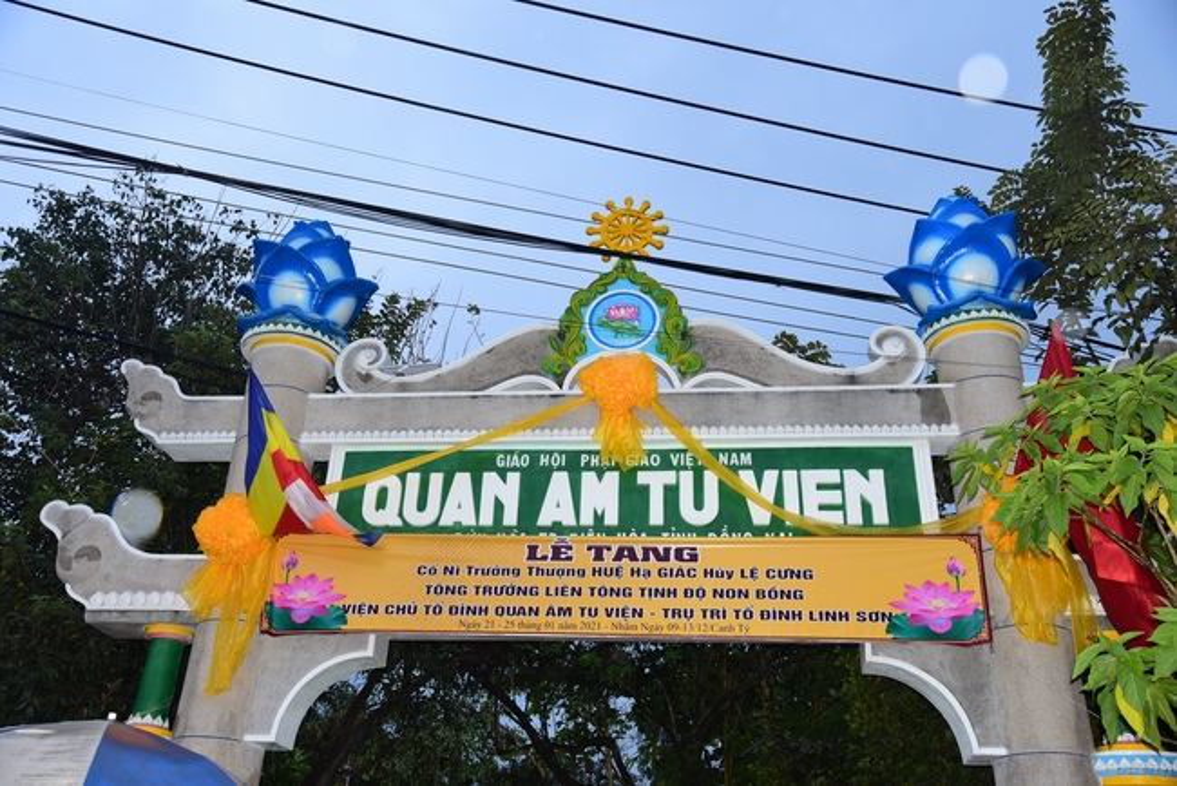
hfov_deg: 58.7
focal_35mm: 32
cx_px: 588
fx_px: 1047
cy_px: 393
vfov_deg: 41.2
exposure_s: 1/30
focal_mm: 32
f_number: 5
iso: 1250
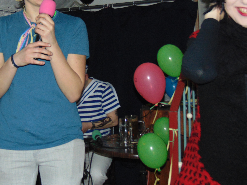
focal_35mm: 57
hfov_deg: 33.1
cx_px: 63
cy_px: 49
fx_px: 407
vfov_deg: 25.4
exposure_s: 1/50
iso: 200
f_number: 3.2
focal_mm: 6.3
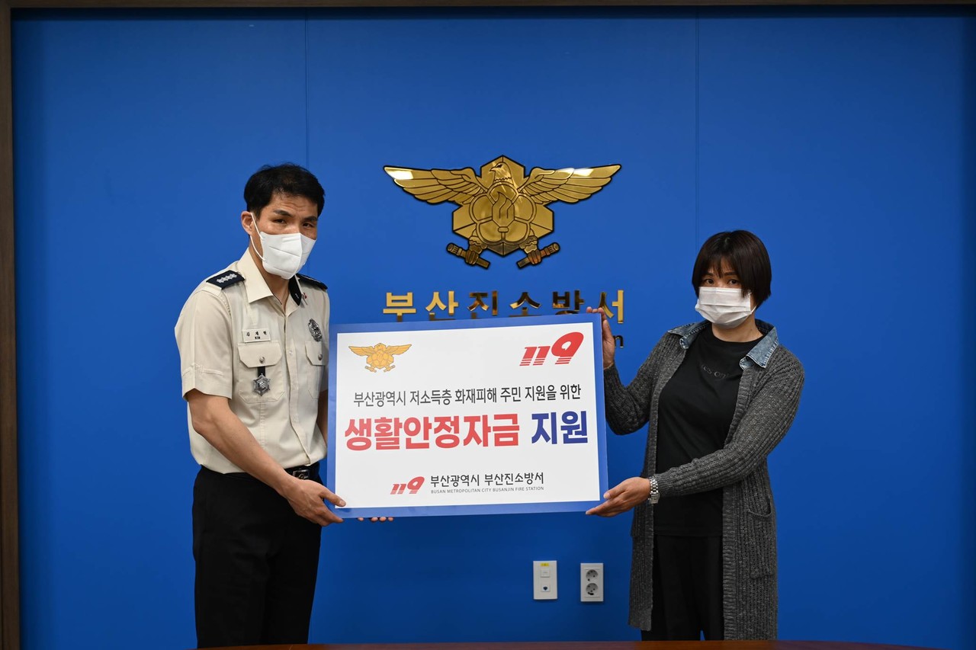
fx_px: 1220
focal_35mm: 45
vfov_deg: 29.9
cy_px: 325
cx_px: 488
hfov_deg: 43.6
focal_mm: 45
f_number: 4
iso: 450
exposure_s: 1/125
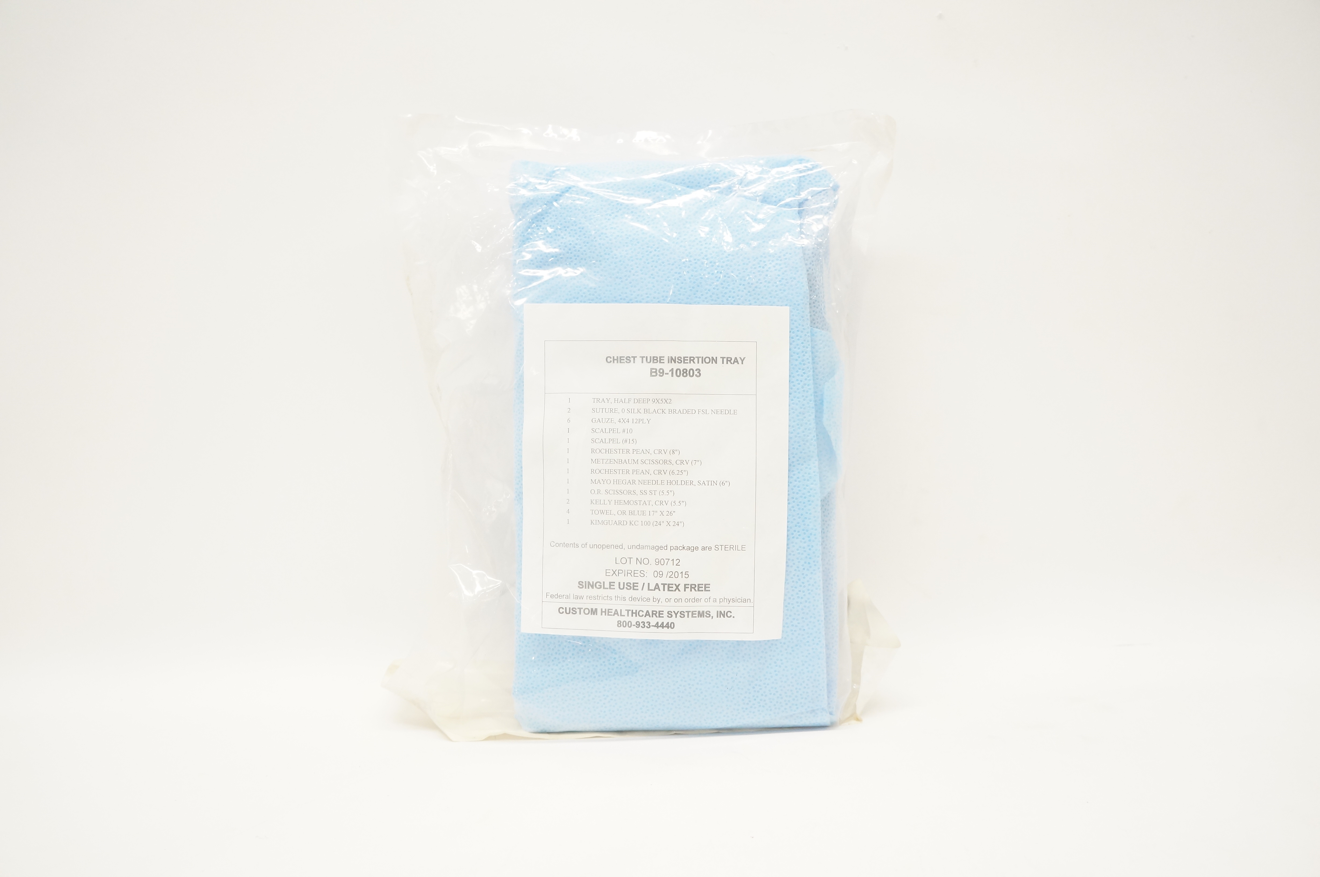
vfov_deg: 47.8
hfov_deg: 67.4
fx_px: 989
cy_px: 438
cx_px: 660
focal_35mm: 27
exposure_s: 1/200
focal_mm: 18
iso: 1600
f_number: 5
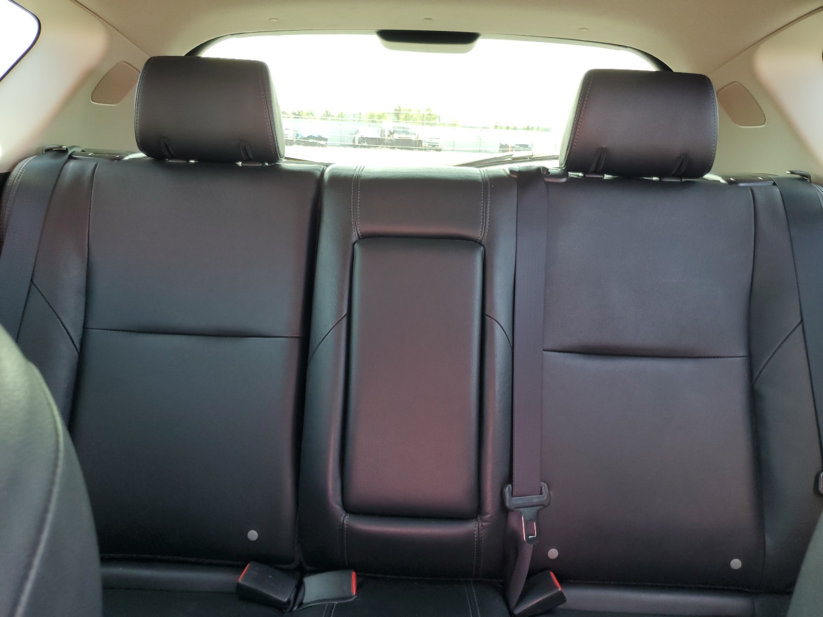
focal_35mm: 26
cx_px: 412
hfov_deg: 67.3
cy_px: 308
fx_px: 618
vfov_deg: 53.1
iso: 60
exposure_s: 1/60.2
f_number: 1.5
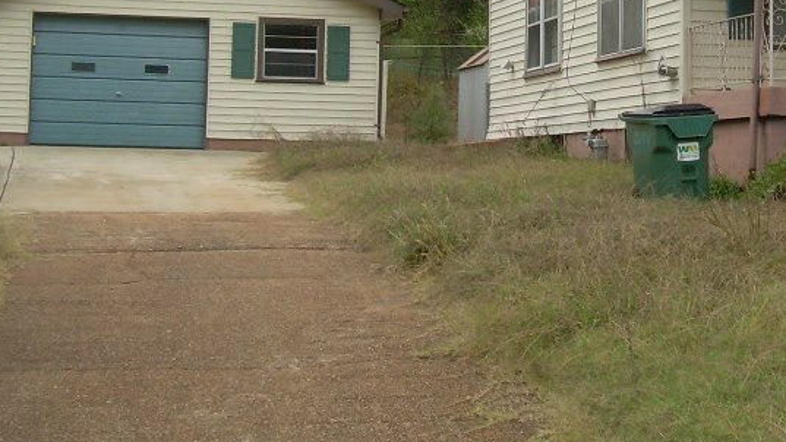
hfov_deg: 26.3
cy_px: -41
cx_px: 634
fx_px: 1646
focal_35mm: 79
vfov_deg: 14.9
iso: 50
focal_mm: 6.3
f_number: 2.8
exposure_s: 1/386
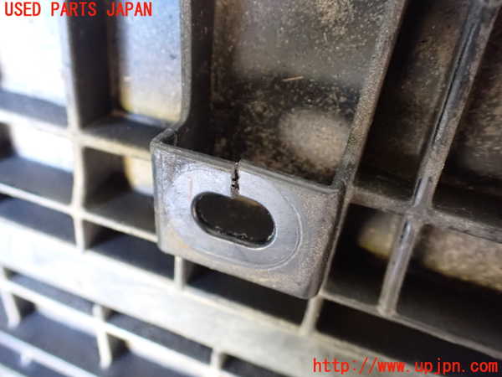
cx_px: 251
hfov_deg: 60.0
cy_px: 188
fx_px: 435
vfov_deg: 46.8
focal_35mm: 30
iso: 1600
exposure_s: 1/30
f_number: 2.3
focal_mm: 5.4
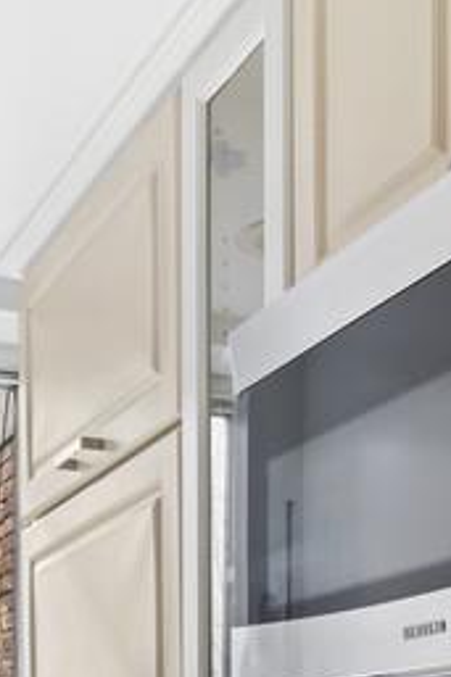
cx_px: 231
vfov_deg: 26.2
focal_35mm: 70
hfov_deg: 19.4
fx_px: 1317
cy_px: 782
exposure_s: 1
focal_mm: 18
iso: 400
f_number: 10
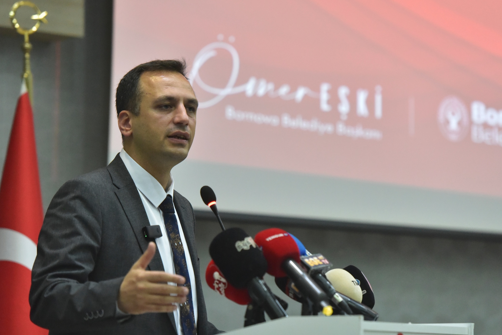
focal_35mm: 167
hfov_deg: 12.3
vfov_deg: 8.2
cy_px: 171
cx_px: 265
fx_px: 2330
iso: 3200
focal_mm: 150
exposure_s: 1/200
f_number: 3.2
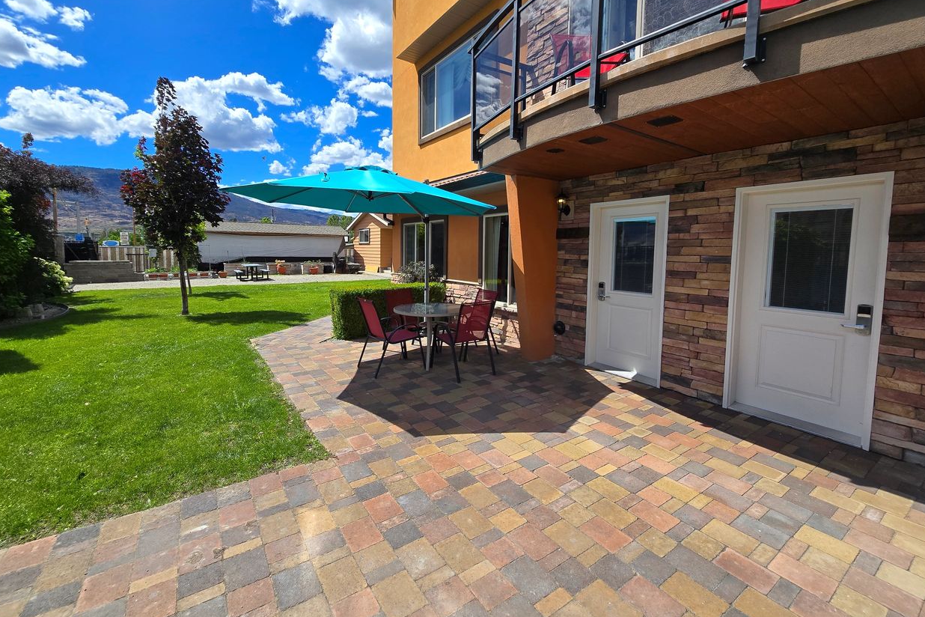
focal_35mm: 14
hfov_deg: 104.2
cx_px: 456
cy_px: 288
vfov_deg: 81.1
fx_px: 360
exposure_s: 1/2586
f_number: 2.2
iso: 50
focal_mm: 2.2
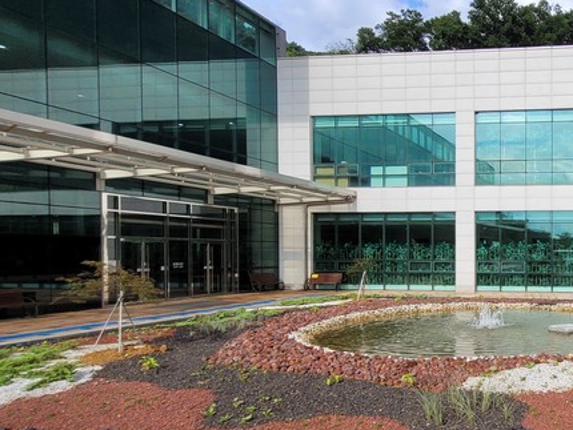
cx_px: 564
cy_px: 260
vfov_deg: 48.0
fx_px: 480
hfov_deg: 50.7
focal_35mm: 29
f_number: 2.2
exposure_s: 1/736
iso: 40
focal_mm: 1.74
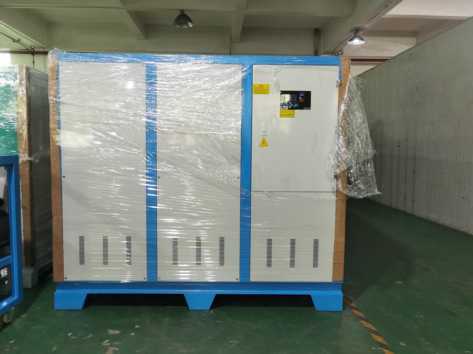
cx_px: 236
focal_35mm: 27
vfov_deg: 51.4
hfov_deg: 65.3
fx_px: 369
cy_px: 177
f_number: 1.9
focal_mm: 6.71
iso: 160
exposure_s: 1/50
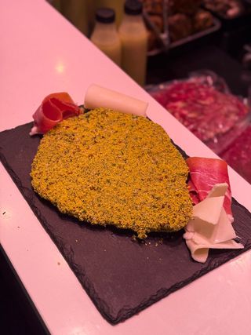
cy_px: 168
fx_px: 464
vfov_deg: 39.7
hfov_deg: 30.3
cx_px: 126
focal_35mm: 48
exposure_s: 1/318
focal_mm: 6.76
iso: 64
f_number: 1.78
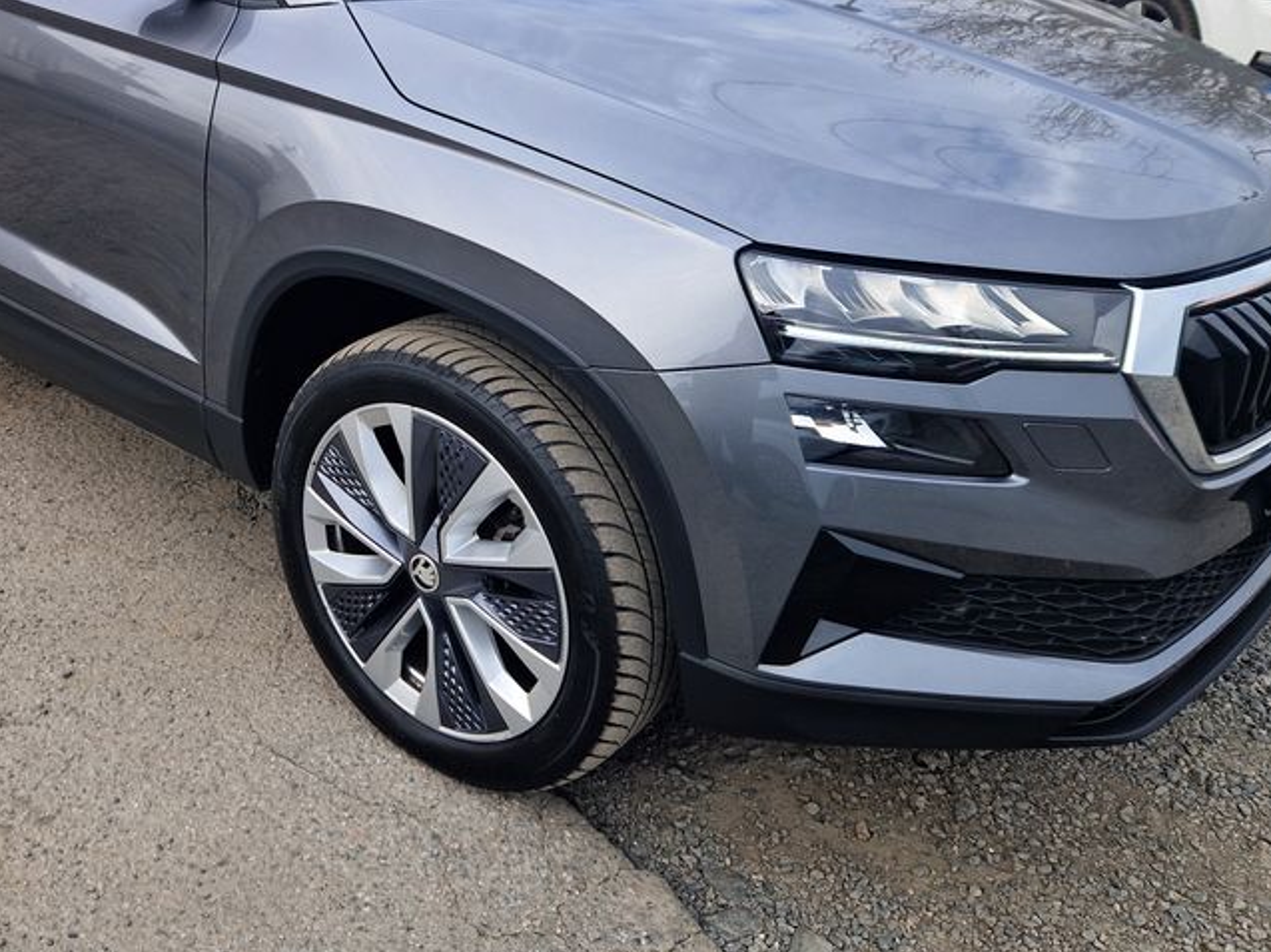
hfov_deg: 49.2
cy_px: 253
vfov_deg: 37.8
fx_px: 1358
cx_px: 407
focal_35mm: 37
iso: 50
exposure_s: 1/381
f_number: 1.8
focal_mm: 5.4
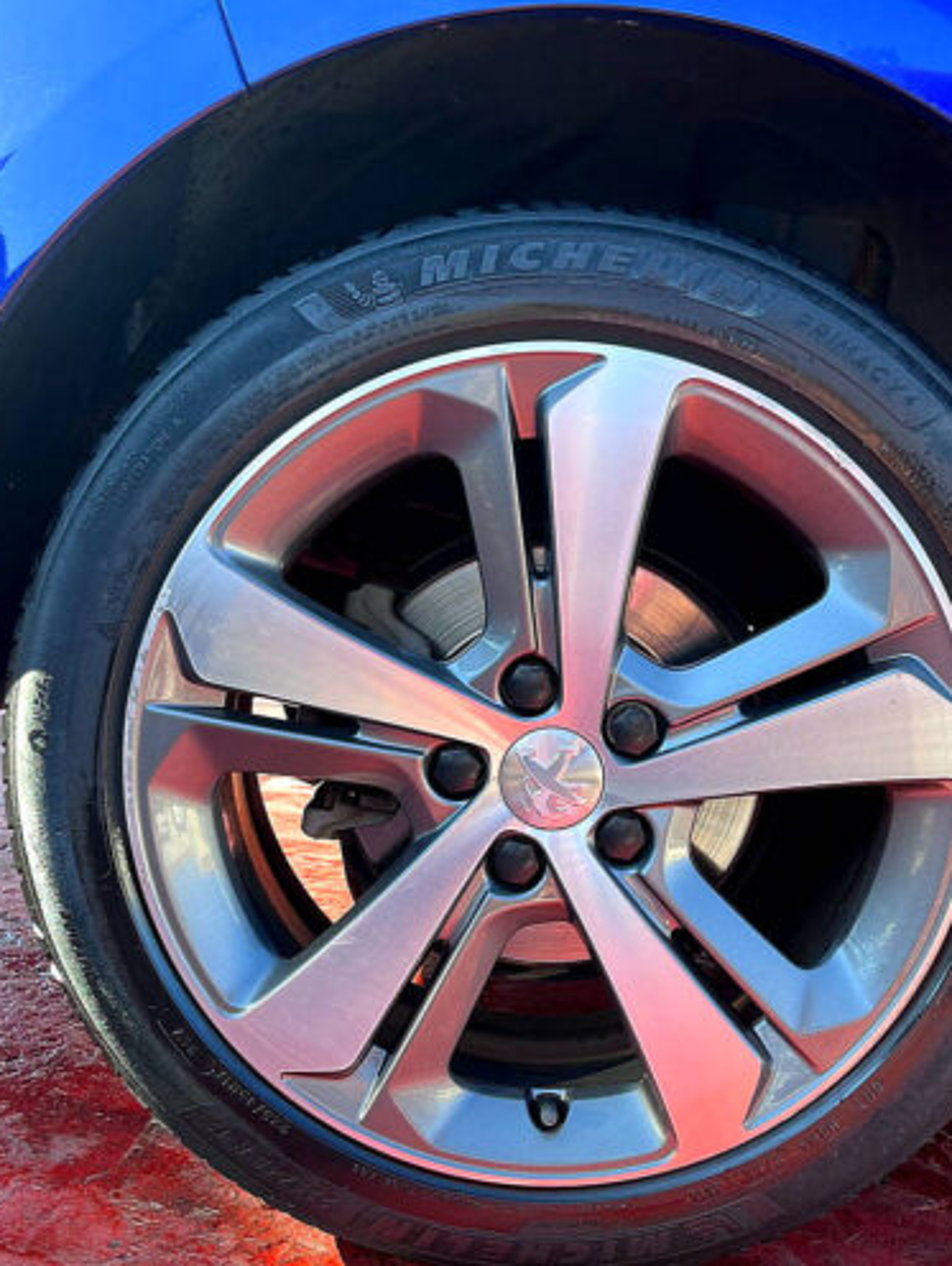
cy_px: 743
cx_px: 547
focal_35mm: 33
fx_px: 1208
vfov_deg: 55.0
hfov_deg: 42.9
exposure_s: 1/184
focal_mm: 5.1
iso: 40
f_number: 1.6
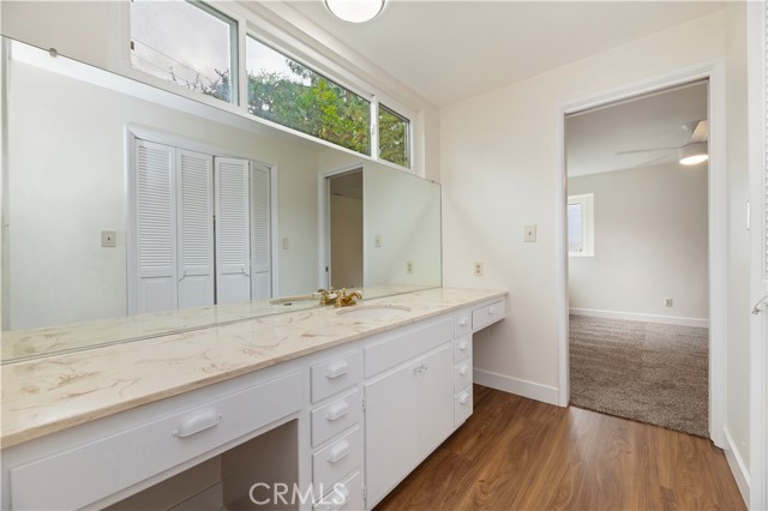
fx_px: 298
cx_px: 384
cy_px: 256
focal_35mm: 14
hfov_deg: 104.3
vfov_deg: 81.1
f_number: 10
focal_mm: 14
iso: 500
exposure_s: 1/13
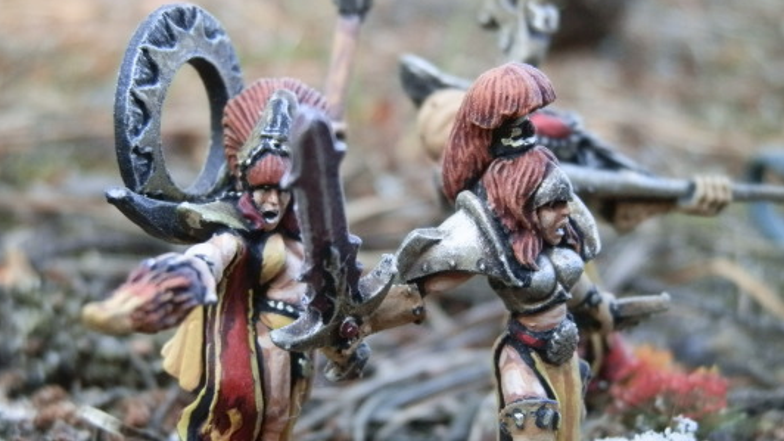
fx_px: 1393
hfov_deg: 31.4
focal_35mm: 67
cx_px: 391
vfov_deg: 18.0
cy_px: 242
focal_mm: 10.99
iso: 400
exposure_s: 1/100
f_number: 3.7
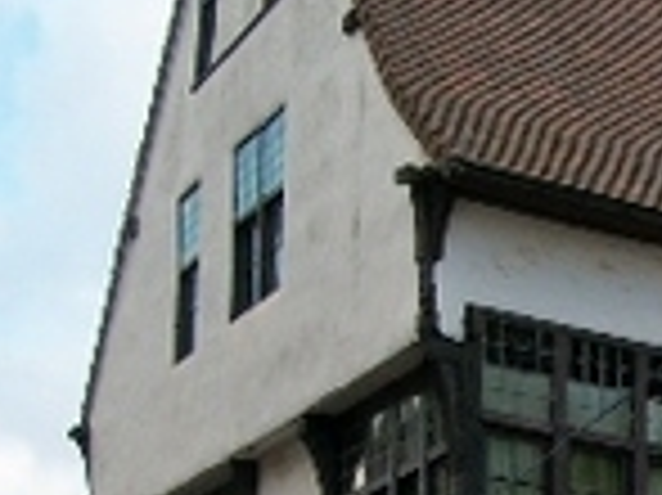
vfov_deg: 11.0
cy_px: 670
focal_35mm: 131
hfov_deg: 14.4
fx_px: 2503
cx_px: 892
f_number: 2.9
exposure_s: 1/400
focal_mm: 5.7
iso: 80
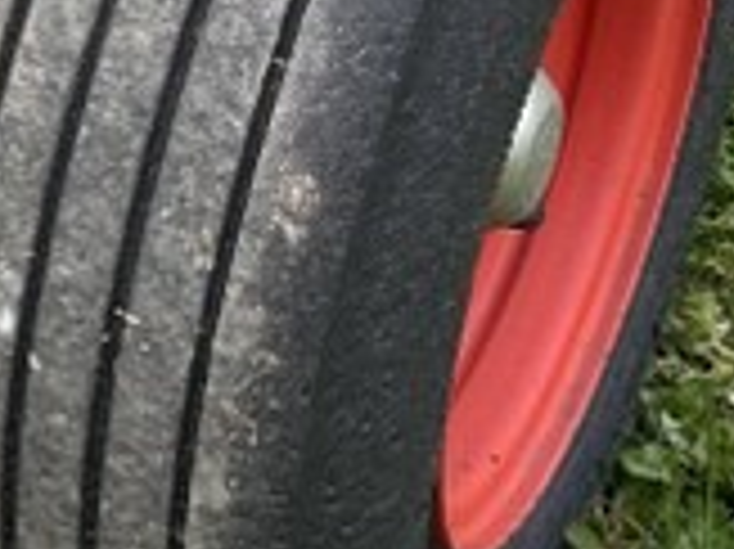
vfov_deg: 11.3
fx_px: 2500
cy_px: -576
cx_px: -896
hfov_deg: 13.4
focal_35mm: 118
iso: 80
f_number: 1.78
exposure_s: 1/709
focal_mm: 6.86
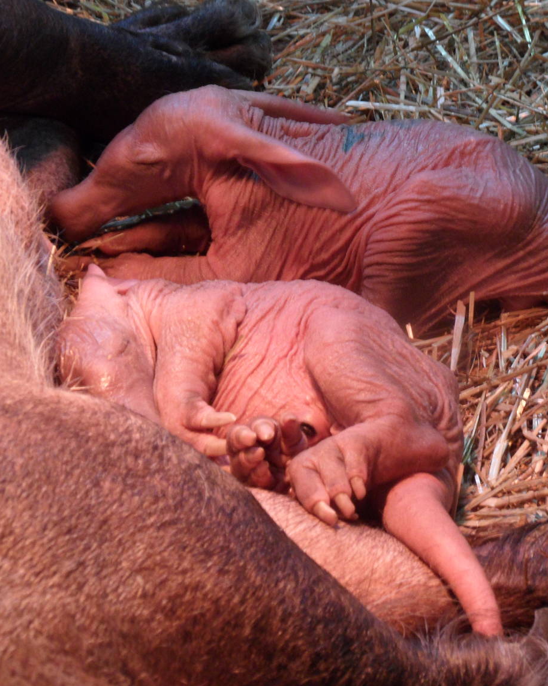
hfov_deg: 18.6
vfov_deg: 23.3
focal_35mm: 82
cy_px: 351
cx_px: 430
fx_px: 1663
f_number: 4
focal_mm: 10.3
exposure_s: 1/8
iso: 200
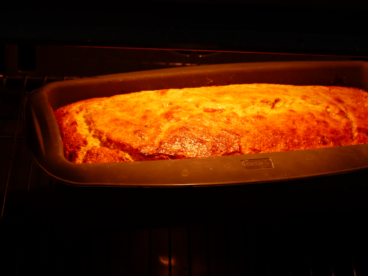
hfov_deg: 15.4
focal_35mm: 128
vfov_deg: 11.6
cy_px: 138
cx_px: 184
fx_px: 1361
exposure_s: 1/80
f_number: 2.8
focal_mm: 23.1
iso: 160
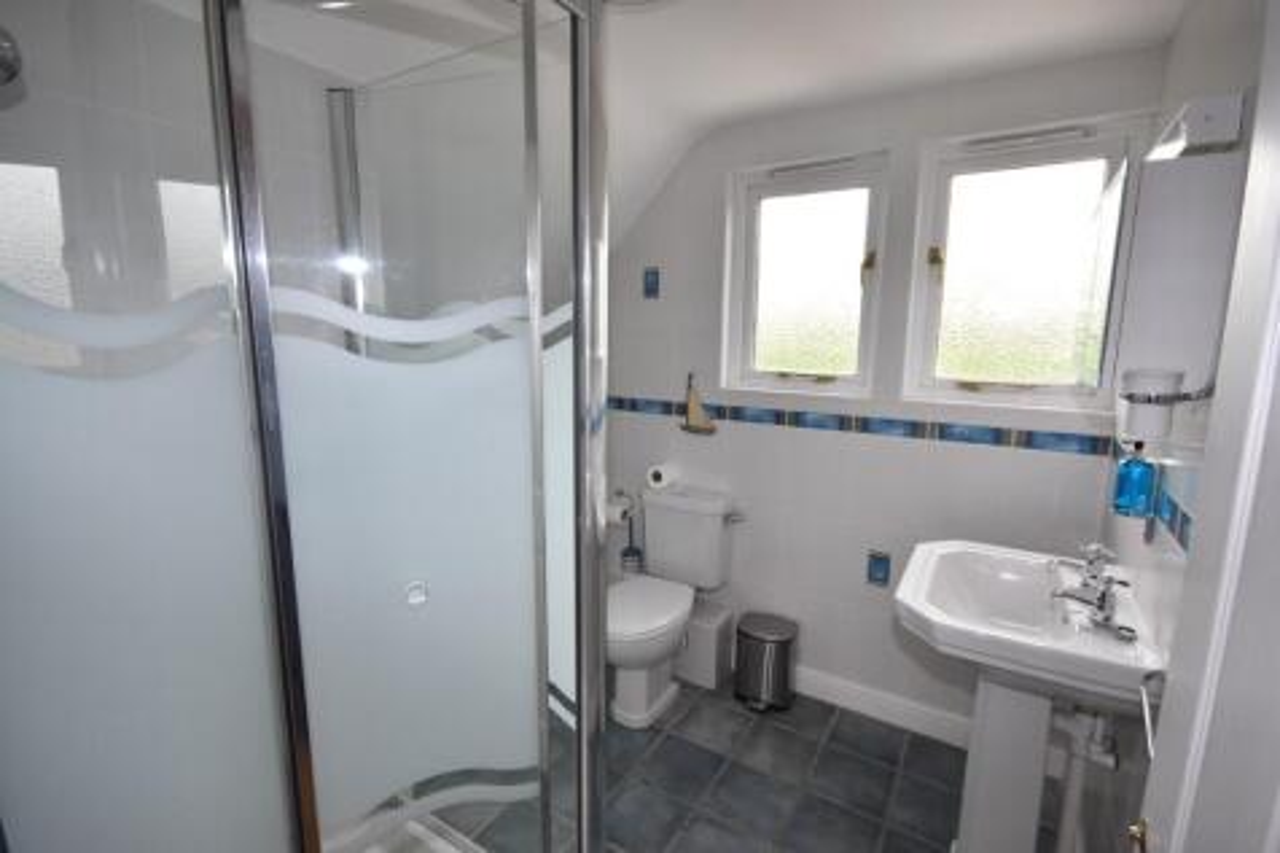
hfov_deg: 100.4
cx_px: 640
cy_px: 426
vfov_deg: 77.3
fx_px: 533
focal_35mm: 15
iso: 400
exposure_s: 1/100
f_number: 5
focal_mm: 10
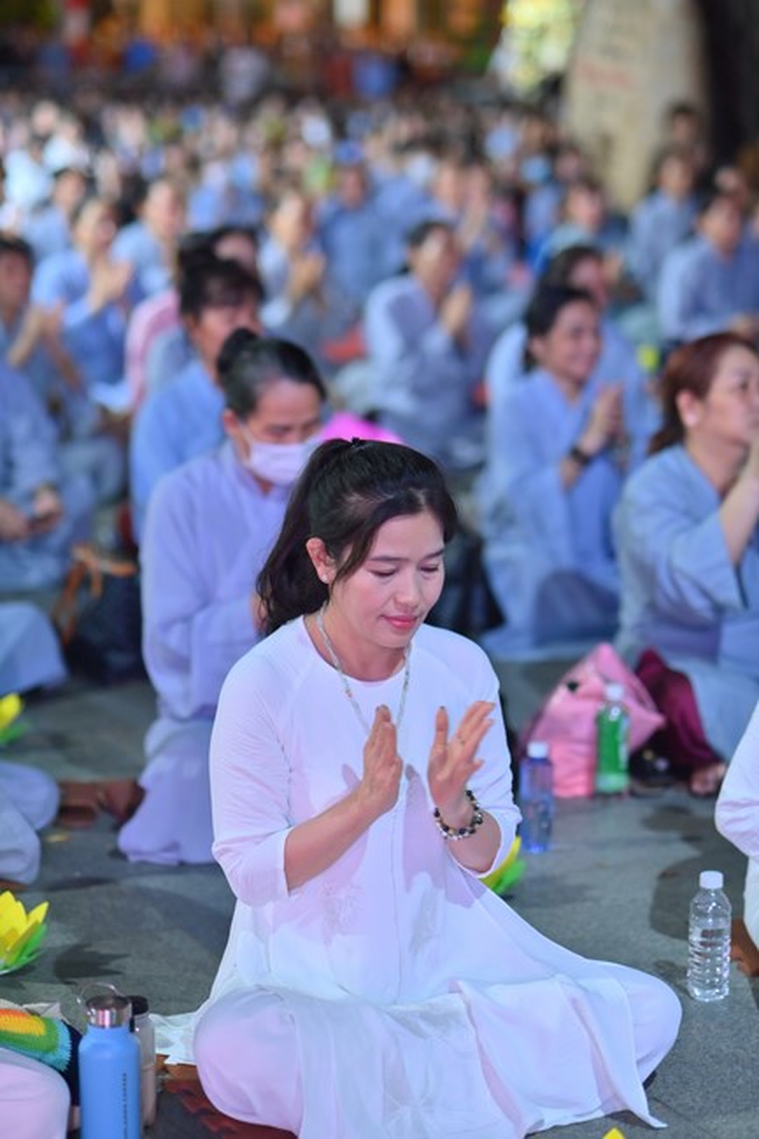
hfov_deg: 16.1
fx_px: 2689
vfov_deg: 23.9
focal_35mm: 85
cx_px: 380
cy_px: 570
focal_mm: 85
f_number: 2.2
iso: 640
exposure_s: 1/125
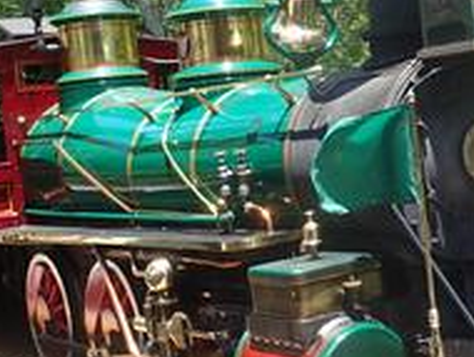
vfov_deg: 20.7
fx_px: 973
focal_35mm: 71
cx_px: 384
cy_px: 115
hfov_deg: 26.8
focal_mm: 5.5
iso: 100
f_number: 3.2
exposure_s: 1/320
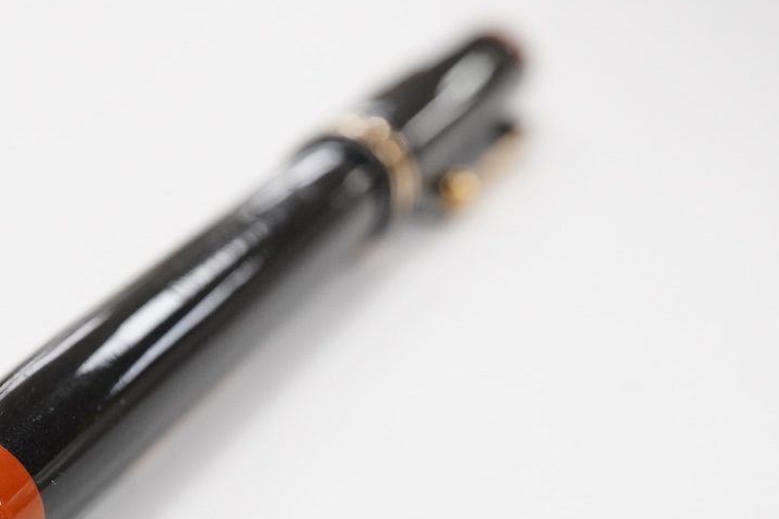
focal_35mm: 71
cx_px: 193
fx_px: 1536
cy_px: 379
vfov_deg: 19.1
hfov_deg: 28.0
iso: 2500
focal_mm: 30
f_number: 10
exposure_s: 1/200
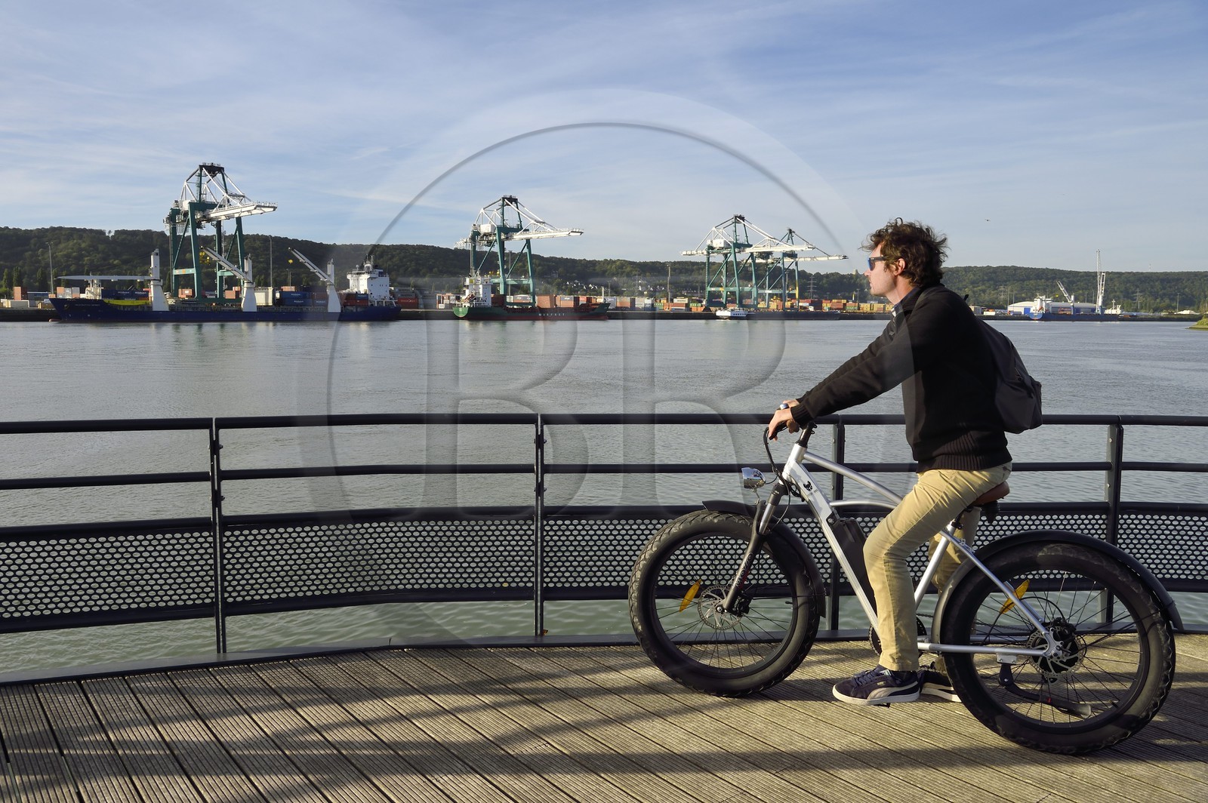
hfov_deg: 63.7
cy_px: 402
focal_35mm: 29
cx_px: 604
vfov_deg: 44.9
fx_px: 972
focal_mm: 29
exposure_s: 1/200
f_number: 13
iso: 200
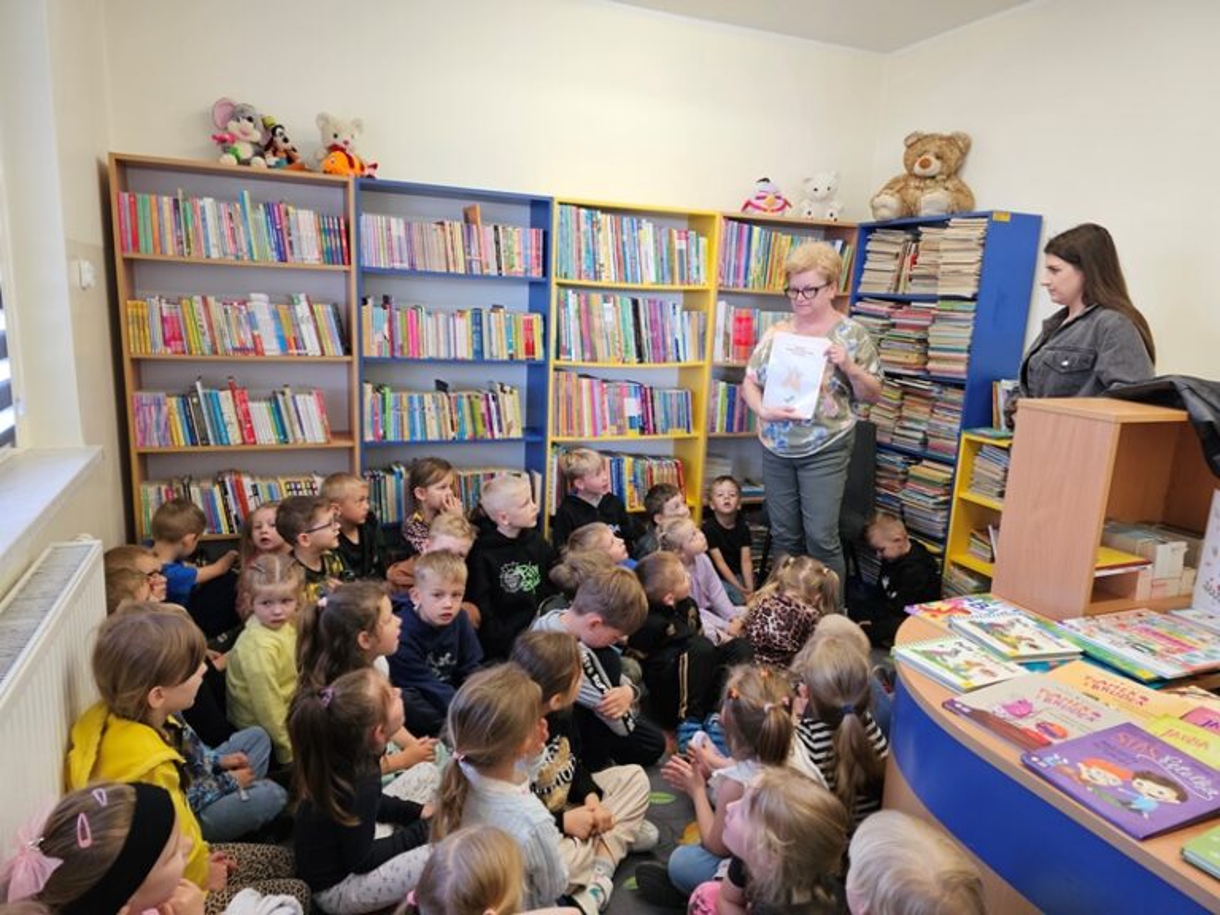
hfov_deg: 73.9
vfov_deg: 58.9
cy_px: 458
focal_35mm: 23
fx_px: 811
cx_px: 610
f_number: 1.7
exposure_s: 1/100
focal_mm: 6.3
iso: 200
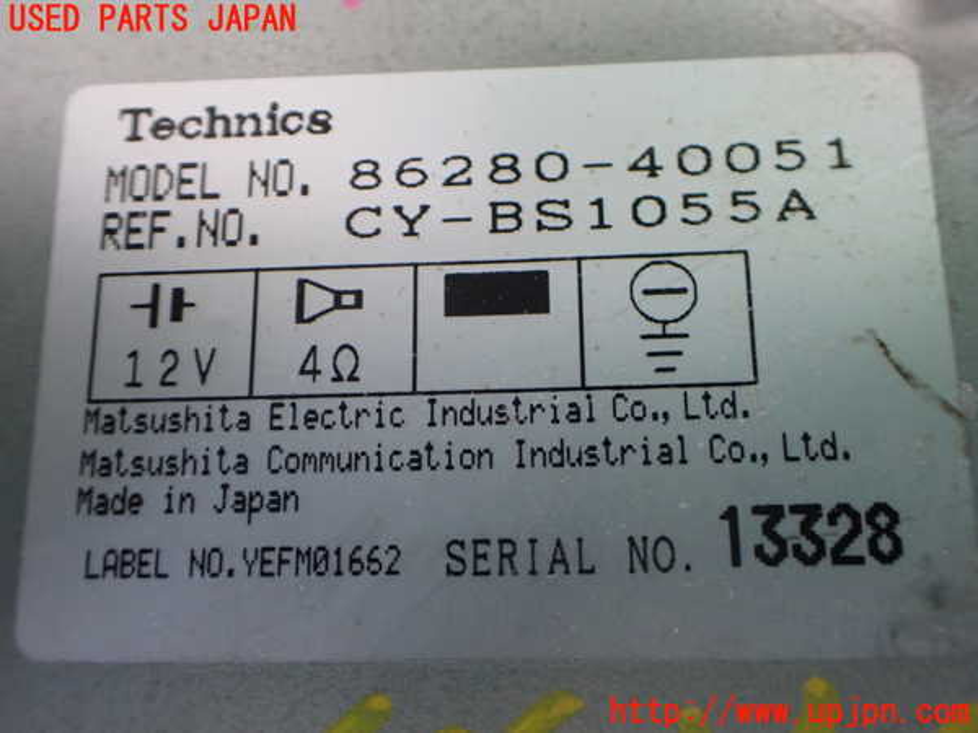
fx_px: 848
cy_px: 366
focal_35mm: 30
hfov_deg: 60.0
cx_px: 489
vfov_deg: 46.8
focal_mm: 5.4
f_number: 2.3
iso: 800
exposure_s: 1/80
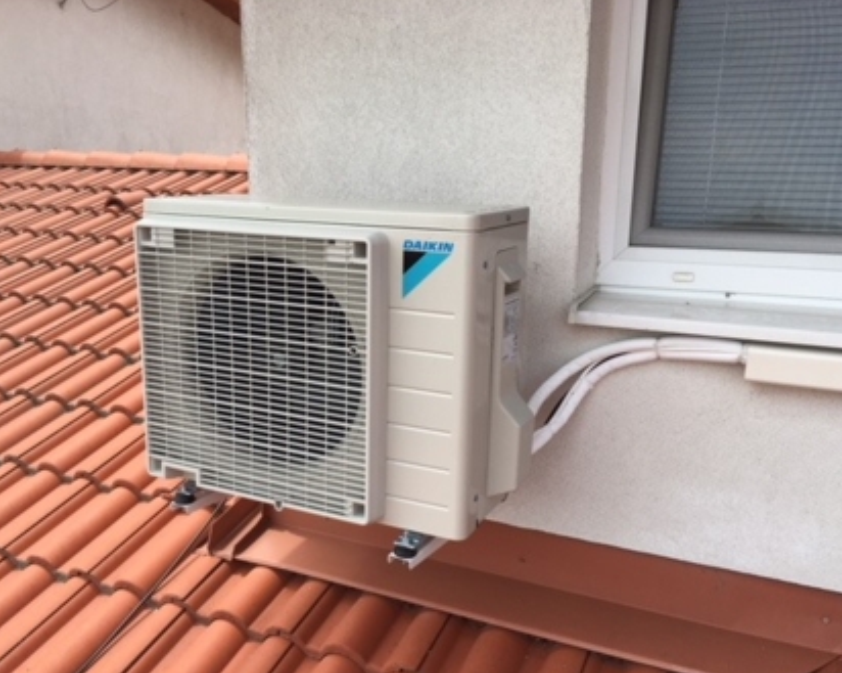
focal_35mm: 33
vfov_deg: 44.5
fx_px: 822
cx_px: 401
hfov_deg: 54.2
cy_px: 354
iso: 25
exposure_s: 1/874
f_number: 2.2
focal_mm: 4.15
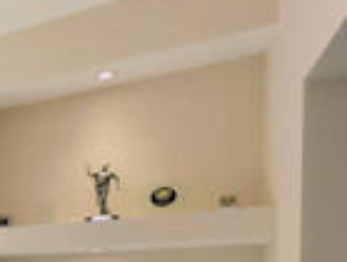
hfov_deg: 19.5
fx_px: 503
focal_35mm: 50
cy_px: 313
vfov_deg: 26.1
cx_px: -347
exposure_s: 1/505
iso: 37
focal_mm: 2.23
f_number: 1.95
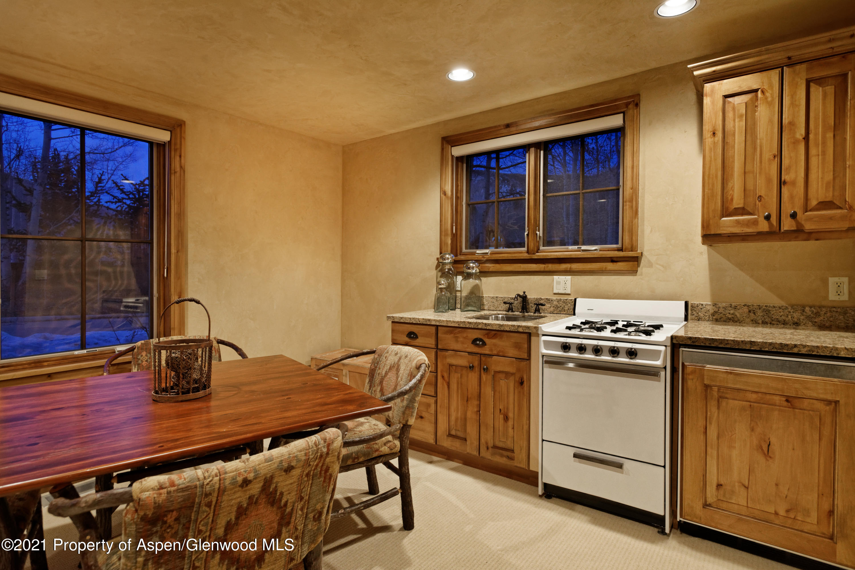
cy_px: 285
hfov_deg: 86.9
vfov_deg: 64.6
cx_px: 428
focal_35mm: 19
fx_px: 451
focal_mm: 19
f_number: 6.3
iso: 800
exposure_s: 1/1.3
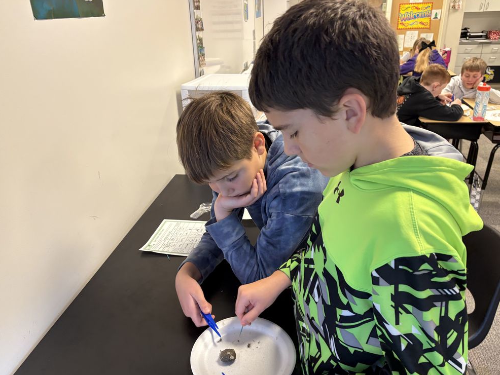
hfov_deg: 65.3
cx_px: 248
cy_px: 191
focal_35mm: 27
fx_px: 390
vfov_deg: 51.4
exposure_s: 1/60
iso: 160
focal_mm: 5.96
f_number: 1.6
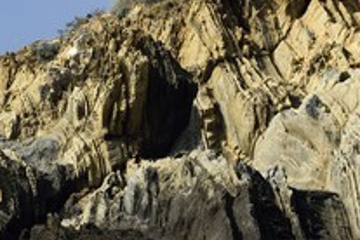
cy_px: 110
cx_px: 207
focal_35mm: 375
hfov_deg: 5.5
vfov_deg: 3.7
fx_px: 3750
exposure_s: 1/640
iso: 200
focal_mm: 185
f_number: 7.1
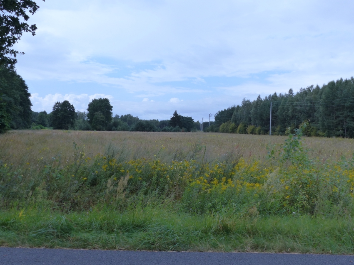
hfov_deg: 47.9
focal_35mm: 39
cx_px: 177
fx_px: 399
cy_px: 132
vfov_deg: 36.8
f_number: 4
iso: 160
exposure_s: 1/1000
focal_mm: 7
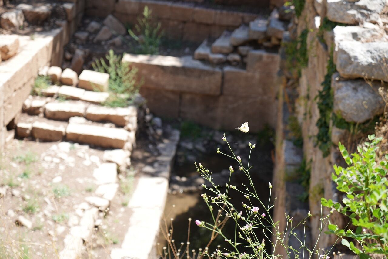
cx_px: 194
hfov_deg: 28.8
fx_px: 754
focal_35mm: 70
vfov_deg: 19.5
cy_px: 130
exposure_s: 1/200
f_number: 4.5
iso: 100
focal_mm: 70
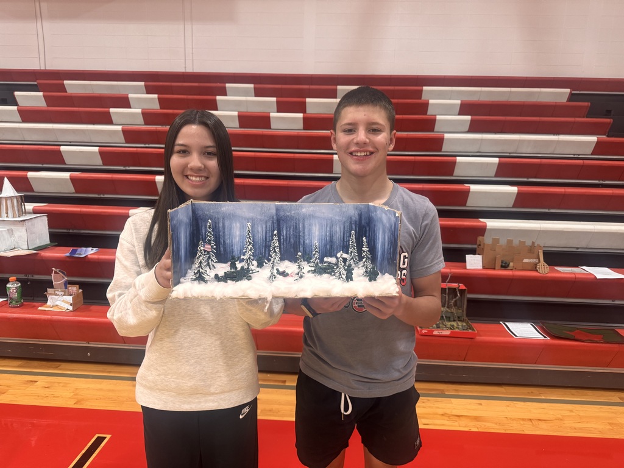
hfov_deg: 71.6
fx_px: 433
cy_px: 234
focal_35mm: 24
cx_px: 312
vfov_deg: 56.8
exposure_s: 1/75
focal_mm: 6.76
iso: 200
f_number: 1.78
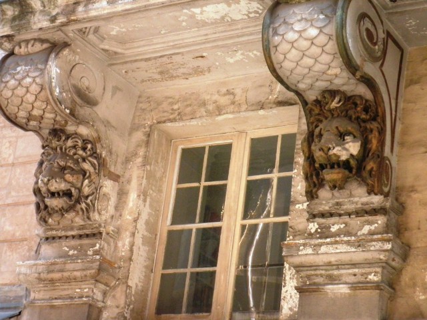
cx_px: 214
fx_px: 1110
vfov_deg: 16.4
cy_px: 160
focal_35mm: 90
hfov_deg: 21.8
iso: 400
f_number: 5.4
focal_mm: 16
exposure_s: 1/80
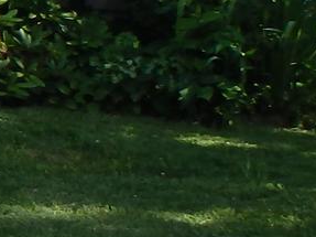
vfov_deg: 6.9
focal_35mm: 214
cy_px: -72
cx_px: -475
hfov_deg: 8.4
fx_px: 1953
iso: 125
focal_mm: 5.4
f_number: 4.1
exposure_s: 1/400
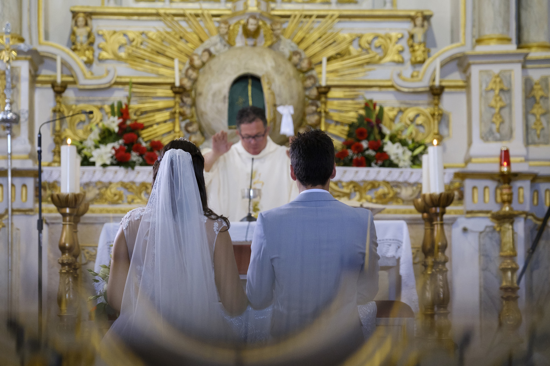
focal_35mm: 103
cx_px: 275
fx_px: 1573
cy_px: 183
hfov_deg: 19.8
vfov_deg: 13.3
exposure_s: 1/160
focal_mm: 68.7
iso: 3200
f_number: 2.8
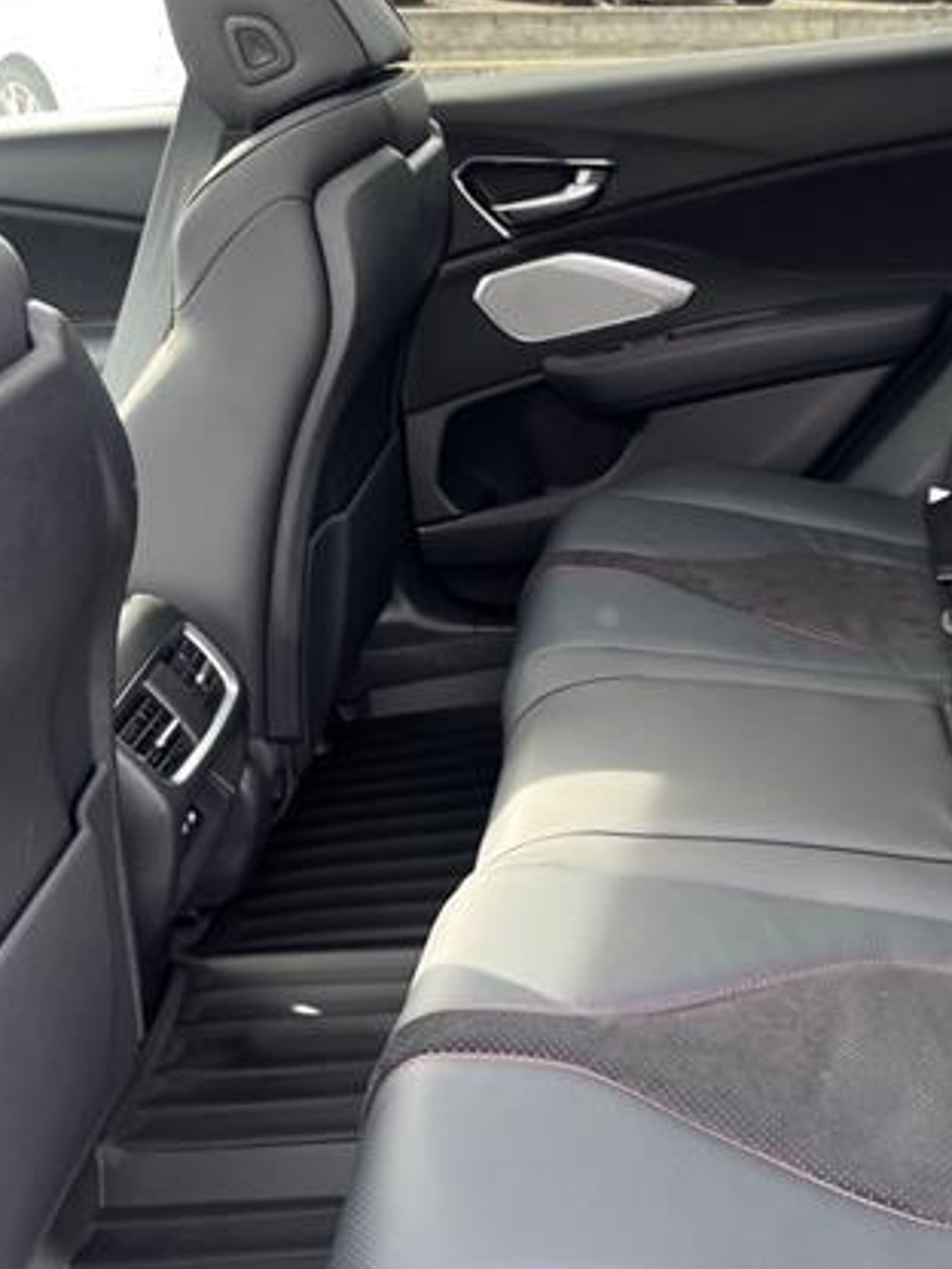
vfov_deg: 46.8
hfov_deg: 34.4
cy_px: 598
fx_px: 1467
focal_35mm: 40
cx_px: 815
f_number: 1.6
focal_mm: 5.1
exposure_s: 1/121
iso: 100
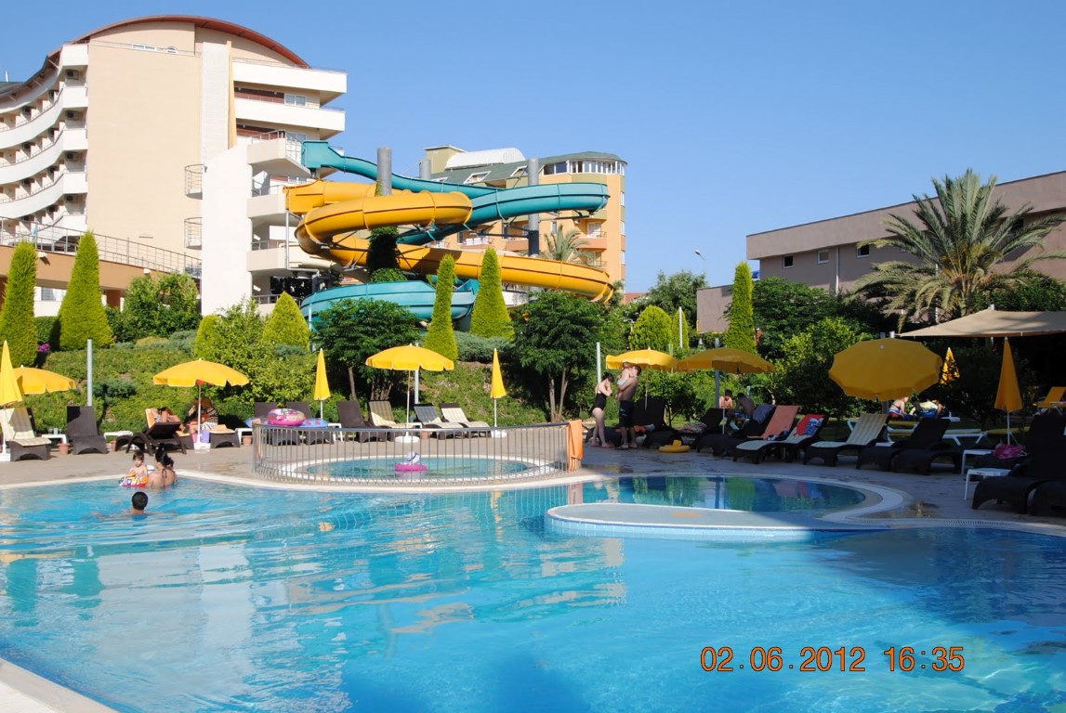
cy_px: 356
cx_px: 533
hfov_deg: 53.1
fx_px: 1067
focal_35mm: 36
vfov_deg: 37.0
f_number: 8
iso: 100
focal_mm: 24
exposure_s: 1/250
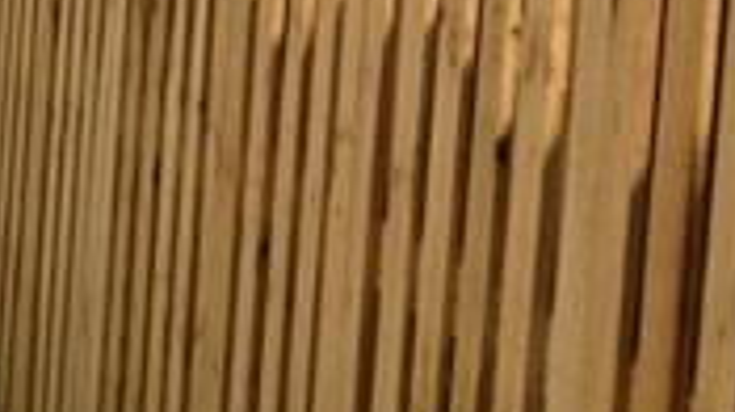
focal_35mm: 262
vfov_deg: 4.6
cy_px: 168
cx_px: 223
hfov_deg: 8.2
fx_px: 5101
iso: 64
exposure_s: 1/1783
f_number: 2.4
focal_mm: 4.28
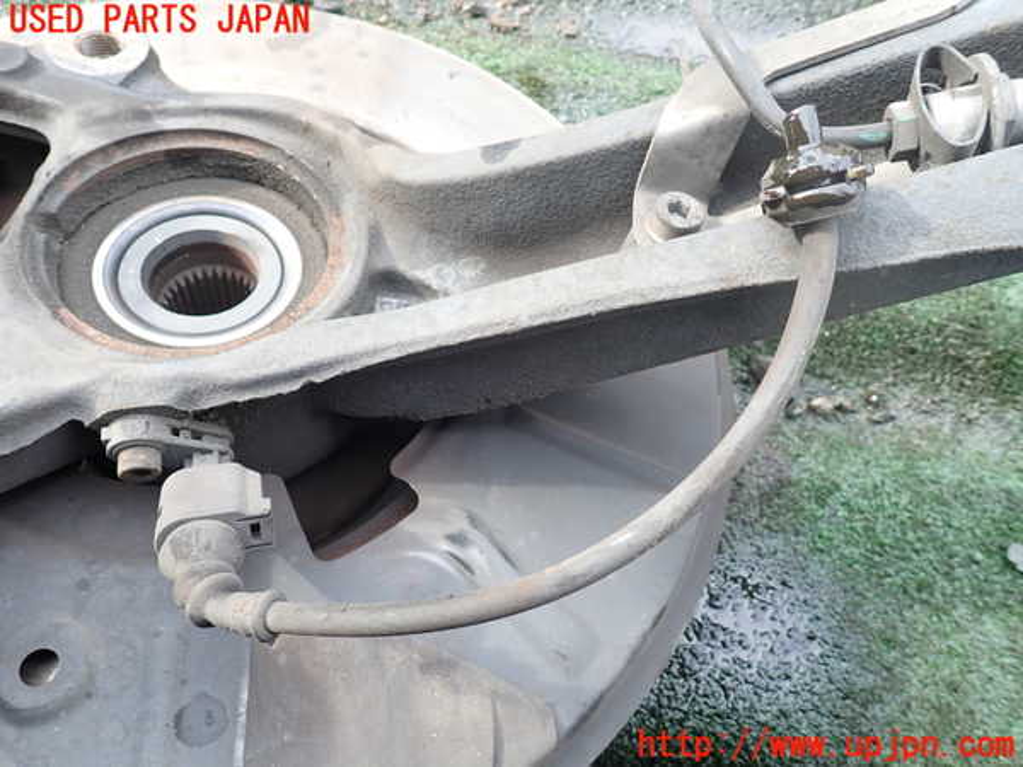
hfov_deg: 69.4
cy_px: 384
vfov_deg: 54.9
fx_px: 739
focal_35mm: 25
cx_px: 512
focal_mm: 4.5
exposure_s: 1/80
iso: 100
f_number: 2.8
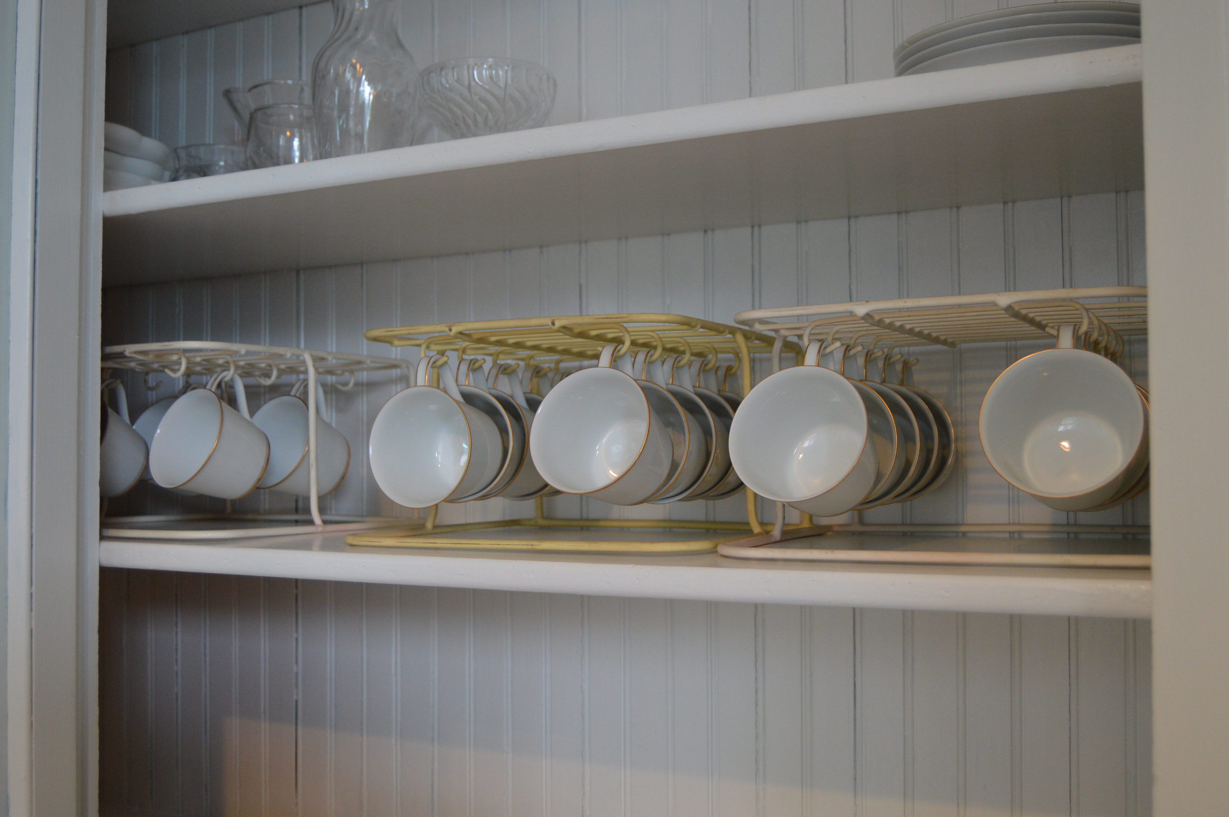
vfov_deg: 36.8
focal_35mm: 36
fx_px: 1228
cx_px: 614
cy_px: 408
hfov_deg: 53.2
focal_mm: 24
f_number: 3.8
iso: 1000
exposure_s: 1/60
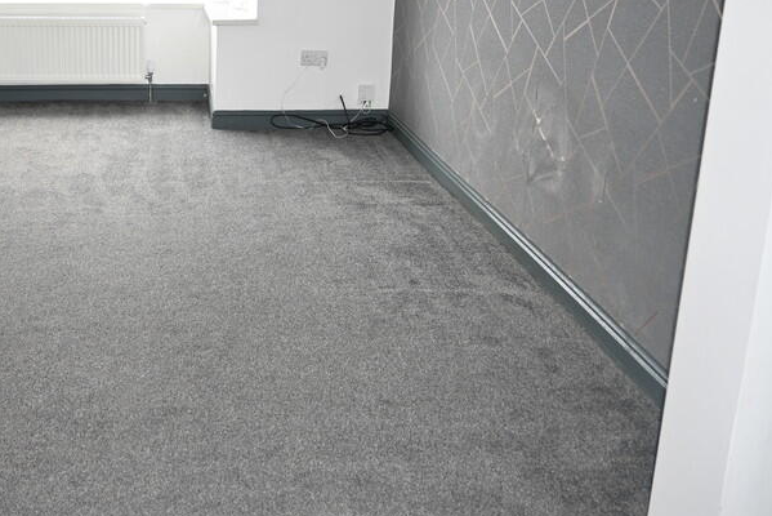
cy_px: 86
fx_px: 880
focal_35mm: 41
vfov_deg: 31.6
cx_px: 140
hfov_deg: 44.8
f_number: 3.5
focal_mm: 16
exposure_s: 1/60
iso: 220
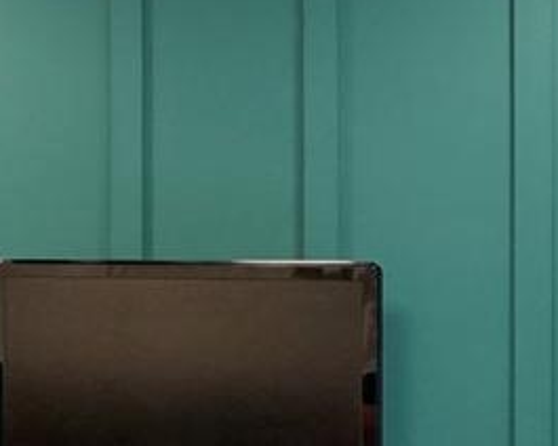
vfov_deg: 13.3
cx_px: -560
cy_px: 232
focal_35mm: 116
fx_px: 1916
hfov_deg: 14.0
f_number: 8
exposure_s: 1/4
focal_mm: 16
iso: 800
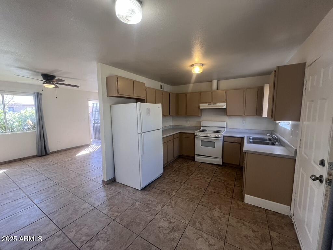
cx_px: 166
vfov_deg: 89.9
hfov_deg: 106.2
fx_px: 125
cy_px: 125
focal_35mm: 13
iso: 125
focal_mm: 1.57
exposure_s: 1/120
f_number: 1.8
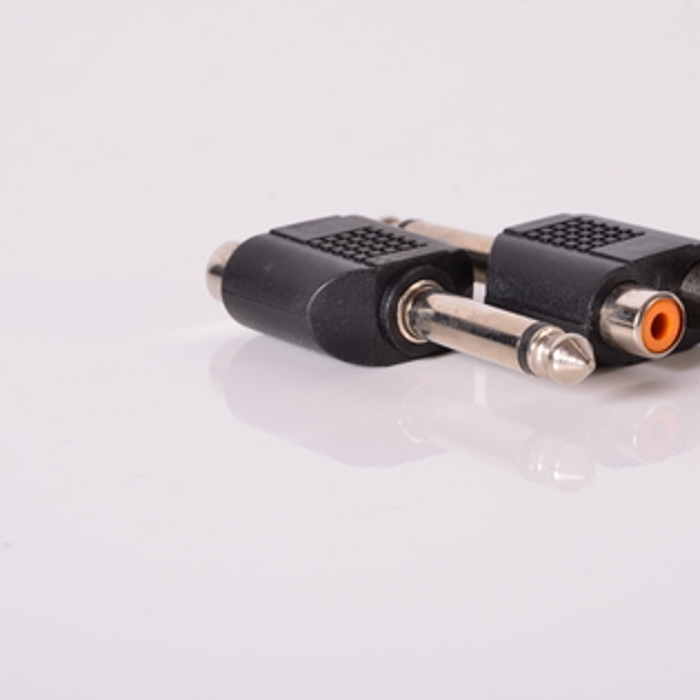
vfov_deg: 8.3
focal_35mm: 212
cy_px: 341
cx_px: 484
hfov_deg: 8.3
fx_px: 4843
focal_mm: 105
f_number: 14
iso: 100
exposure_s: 1/200
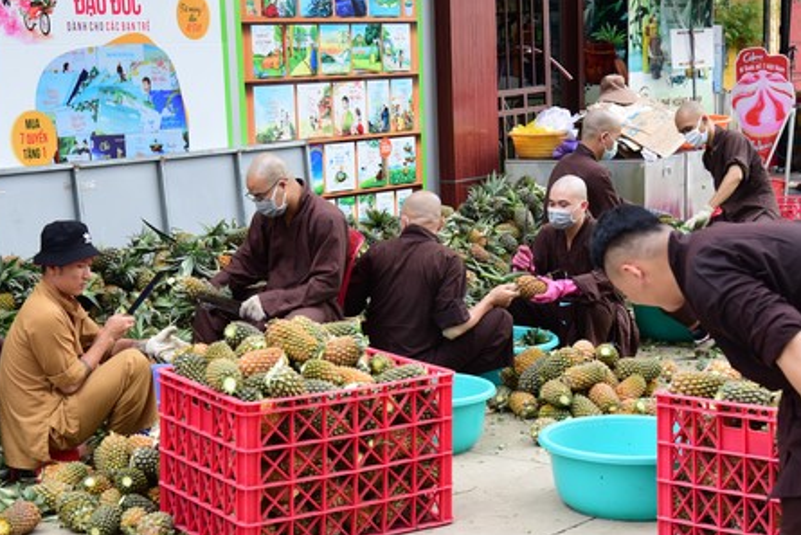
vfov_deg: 18.7
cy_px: 301
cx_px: 360
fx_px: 1625
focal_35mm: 73
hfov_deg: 27.7
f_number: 5.6
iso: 400
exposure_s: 1/160
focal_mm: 50
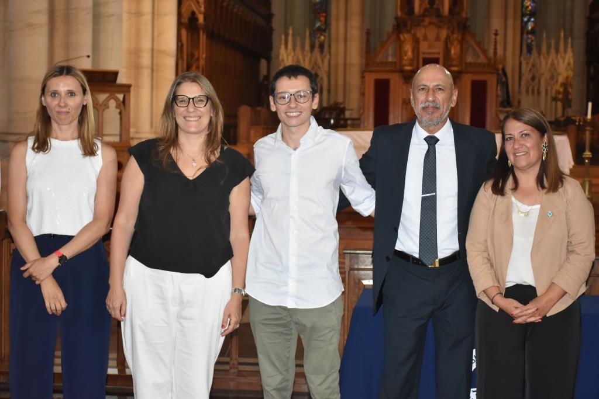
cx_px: 300
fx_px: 1248
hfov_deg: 27.0
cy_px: 200
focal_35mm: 75
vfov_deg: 18.2
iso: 1600
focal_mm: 50
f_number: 5.6
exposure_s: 1/60
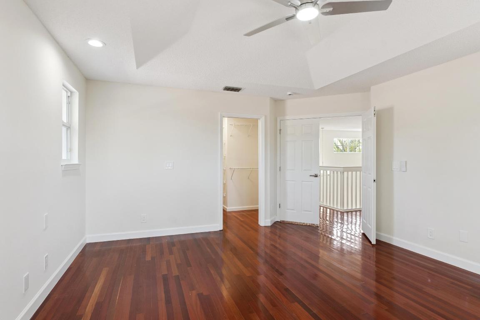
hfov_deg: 90.0
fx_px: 240
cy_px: 160
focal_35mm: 18
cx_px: 240
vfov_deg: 67.4
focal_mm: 12
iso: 200
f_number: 9
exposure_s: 1/13
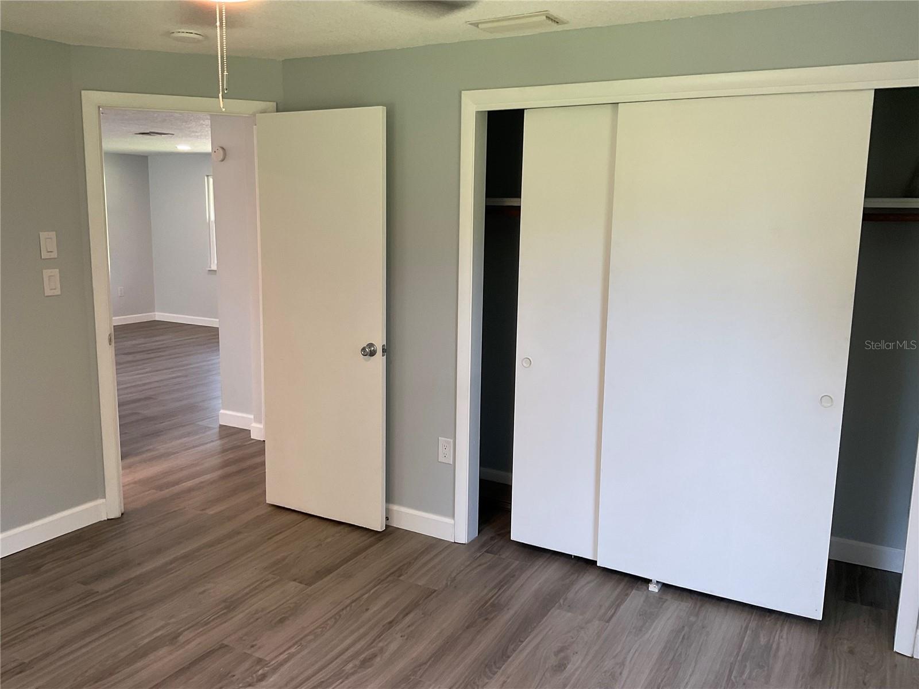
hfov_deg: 61.7
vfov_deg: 48.2
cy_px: 344
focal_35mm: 29
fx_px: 770
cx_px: 460
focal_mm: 3
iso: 50
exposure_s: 1/60
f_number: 1.8
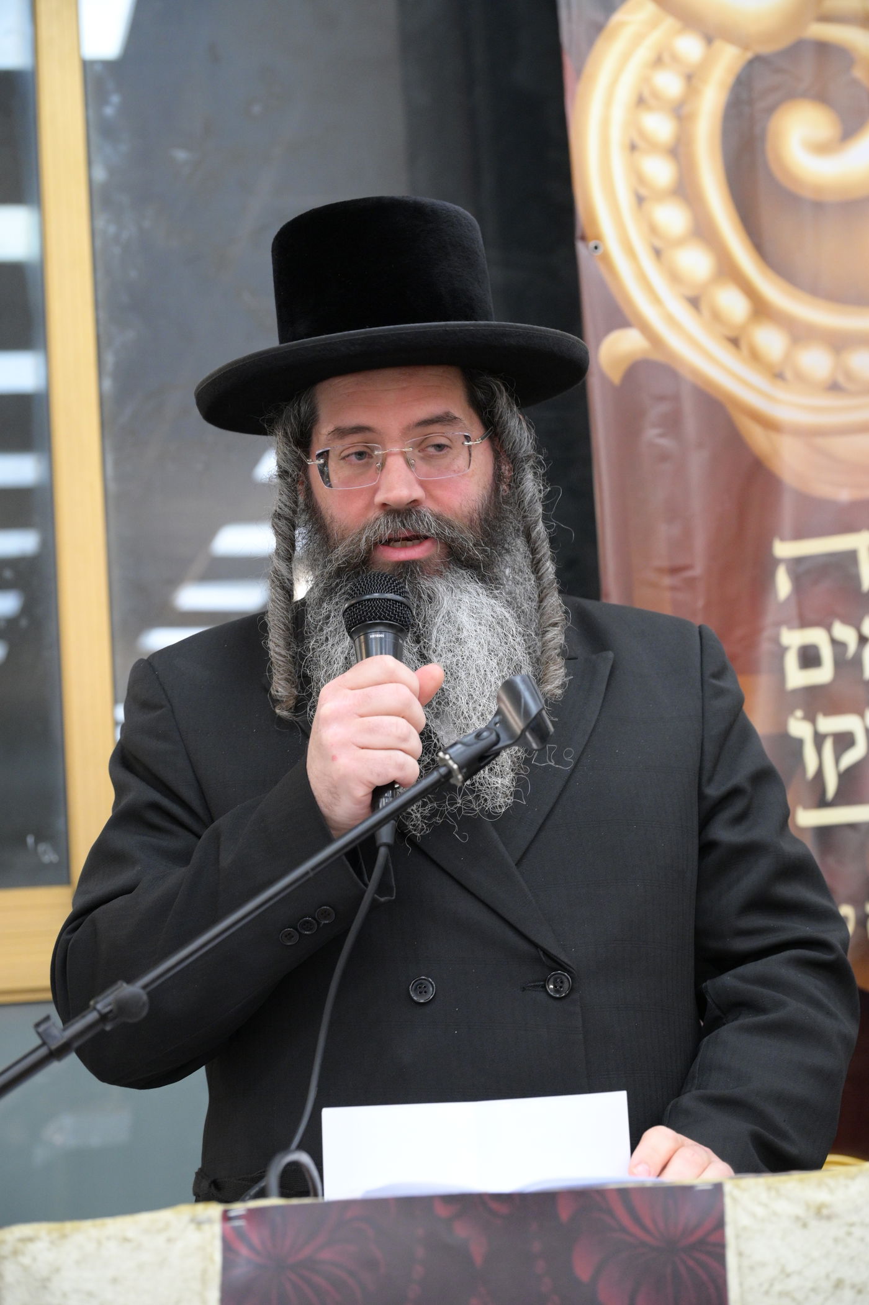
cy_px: 652
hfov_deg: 22.3
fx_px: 2209
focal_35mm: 61
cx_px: 434
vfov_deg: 32.9
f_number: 4.5
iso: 3200
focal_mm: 61
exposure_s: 1/200
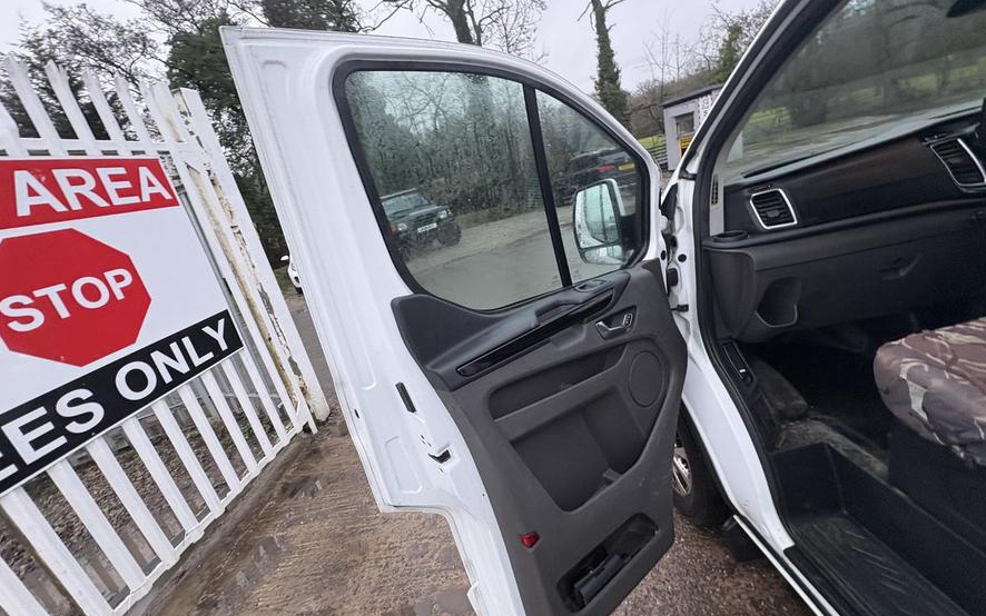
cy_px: 301
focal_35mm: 15
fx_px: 403
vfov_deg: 74.8
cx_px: 490
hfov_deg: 101.5
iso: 250
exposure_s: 1/63
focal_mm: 2.22
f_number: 2.2
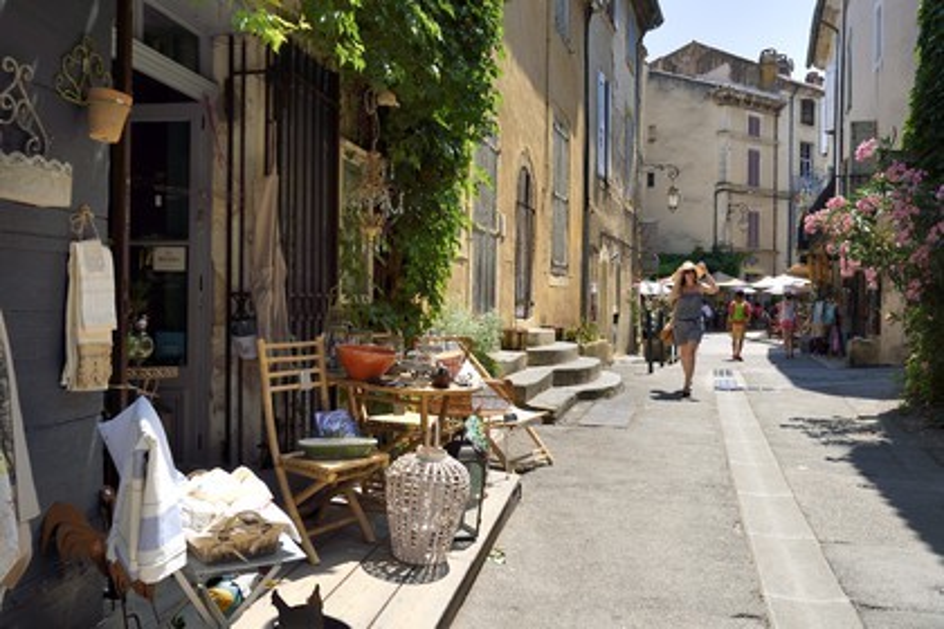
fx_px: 839
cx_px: 472
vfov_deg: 41.1
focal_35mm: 32
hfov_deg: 58.7
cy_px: 314
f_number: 9
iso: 200
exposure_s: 1/320
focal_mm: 32
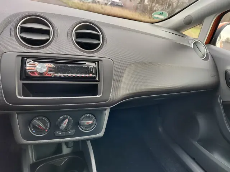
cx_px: 115
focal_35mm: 23
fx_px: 153
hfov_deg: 73.9
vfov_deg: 58.9
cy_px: 86
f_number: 1.8
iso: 154
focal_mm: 5.56
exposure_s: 1/100
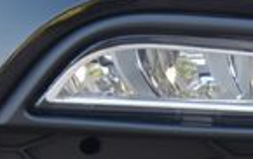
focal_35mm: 865
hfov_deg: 2.4
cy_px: -304
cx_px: -236
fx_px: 5971
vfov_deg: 1.5
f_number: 6.3
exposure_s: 1/160
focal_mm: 120
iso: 500
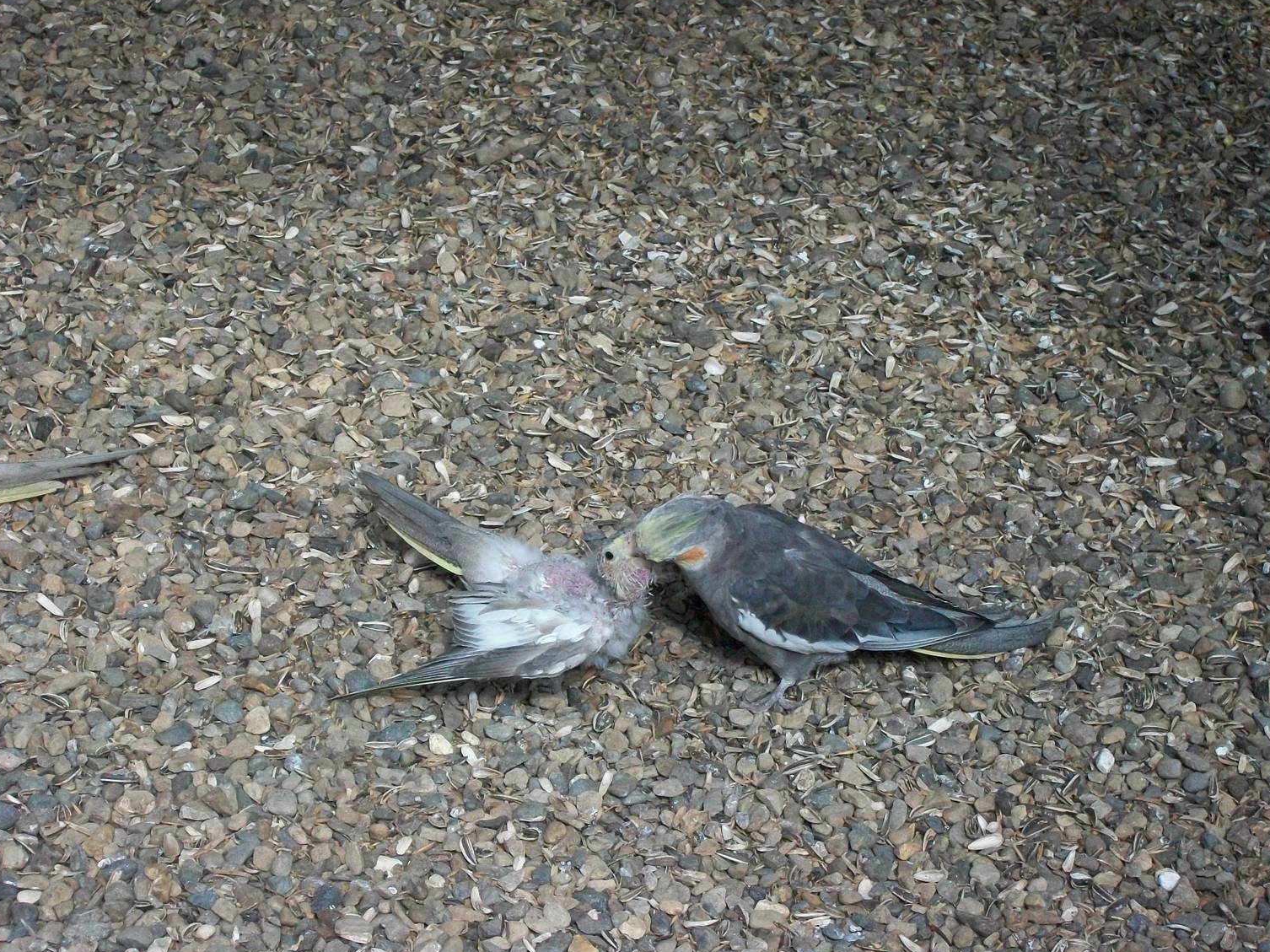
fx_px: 3742
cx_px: 669
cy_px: 470
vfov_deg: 14.5
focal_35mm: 102
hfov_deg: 19.3
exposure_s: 1/500
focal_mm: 17.1
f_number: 5.2
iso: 352
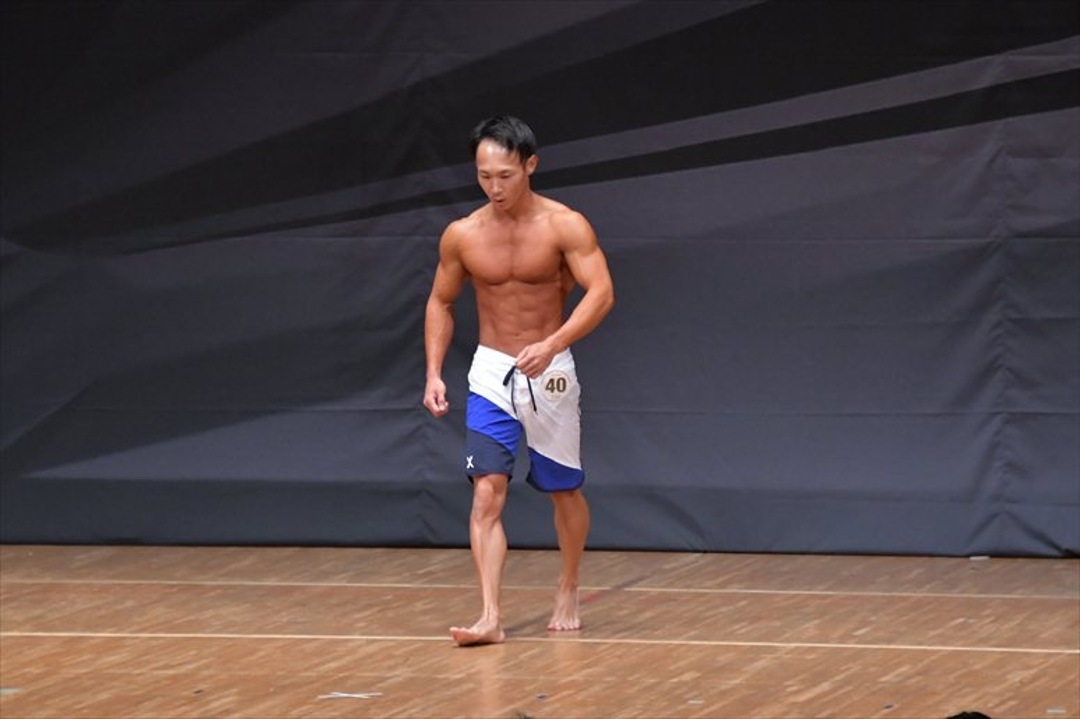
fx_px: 8546
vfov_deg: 4.8
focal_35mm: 285
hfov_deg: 7.2
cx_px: 540
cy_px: 360
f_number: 5.6
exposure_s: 1/400
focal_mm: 190
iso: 6400
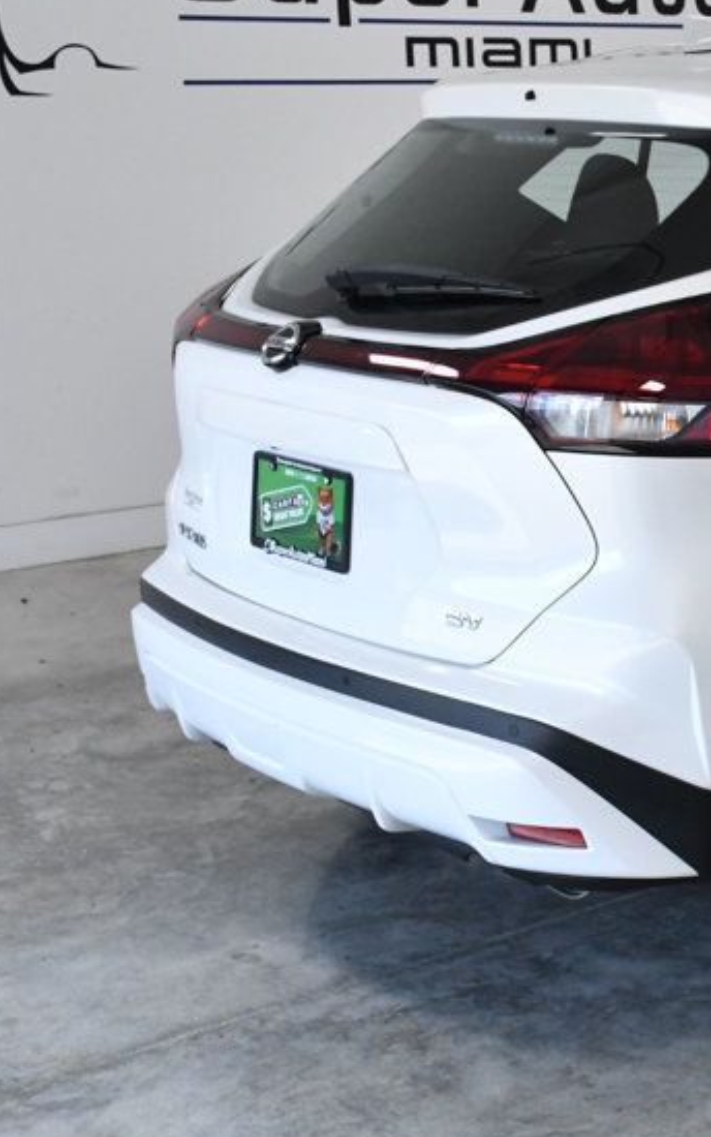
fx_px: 2293
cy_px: 515
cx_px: 980
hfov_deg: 16.5
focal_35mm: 74
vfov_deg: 27.8
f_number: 11
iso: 2500
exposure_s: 1/500
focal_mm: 26
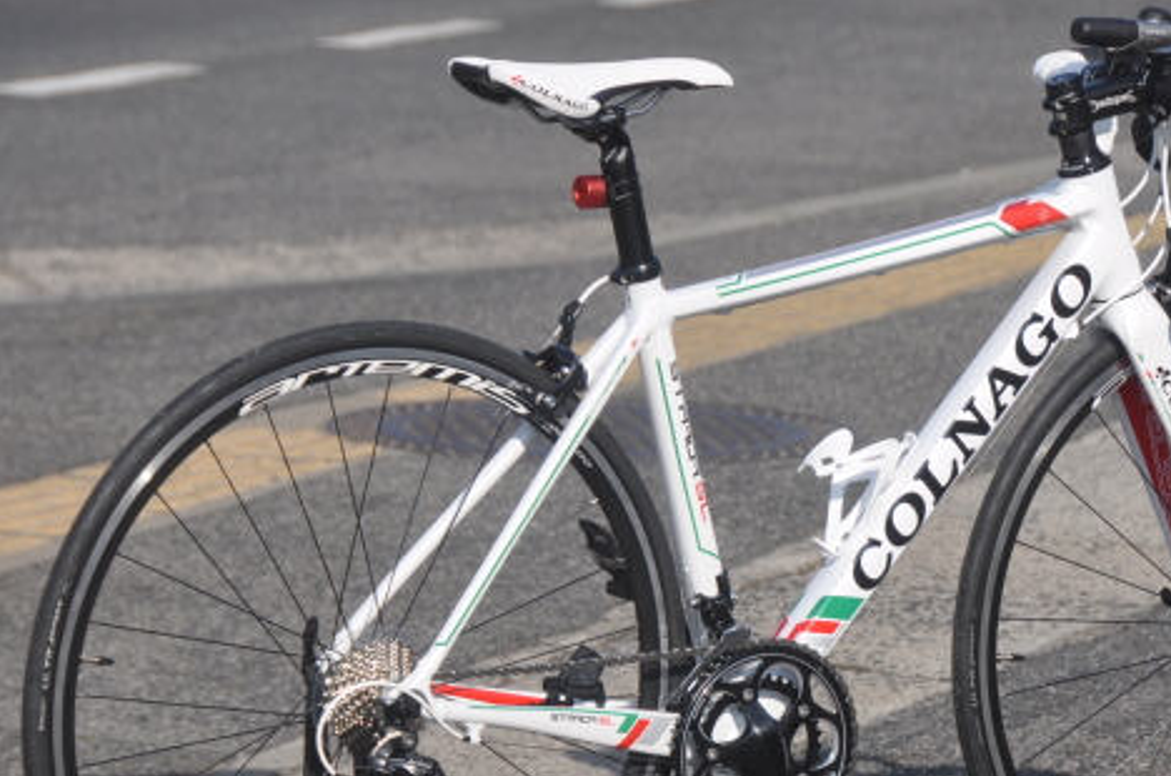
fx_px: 7653
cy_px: 556
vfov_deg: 5.8
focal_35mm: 236
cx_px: 811
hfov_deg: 8.7
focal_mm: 105
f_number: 7.1
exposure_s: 1/800
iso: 200
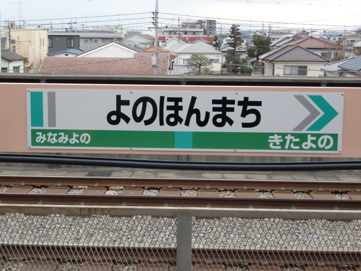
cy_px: 136
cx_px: 180
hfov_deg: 29.4
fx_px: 688
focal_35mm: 66
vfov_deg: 22.3
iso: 64
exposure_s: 1/80
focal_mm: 11.7
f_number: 4.1
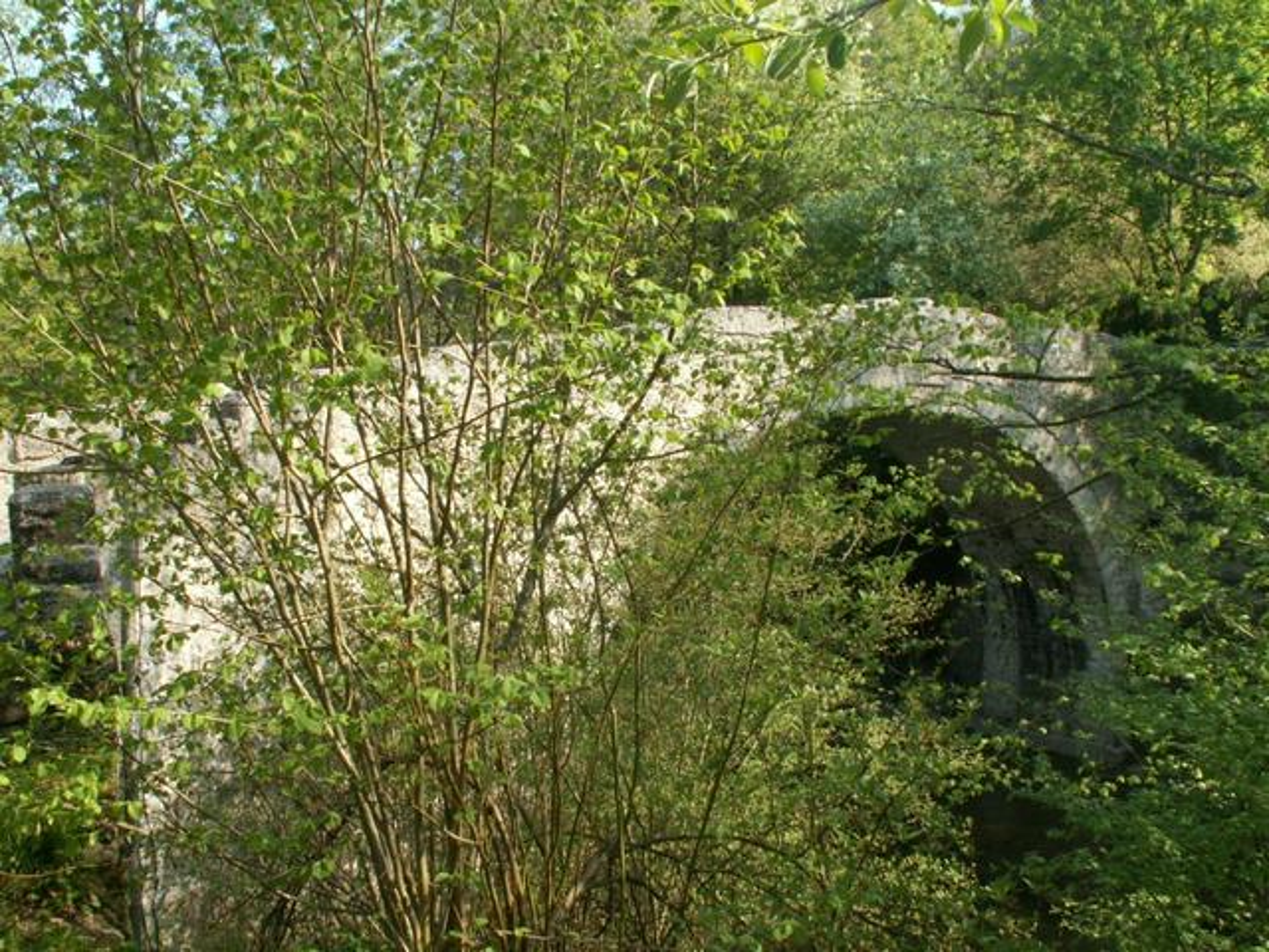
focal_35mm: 35
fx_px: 1283
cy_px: 476
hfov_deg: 52.6
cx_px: 634
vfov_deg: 40.7
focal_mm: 5.86
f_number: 7.1
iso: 50
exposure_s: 1/50
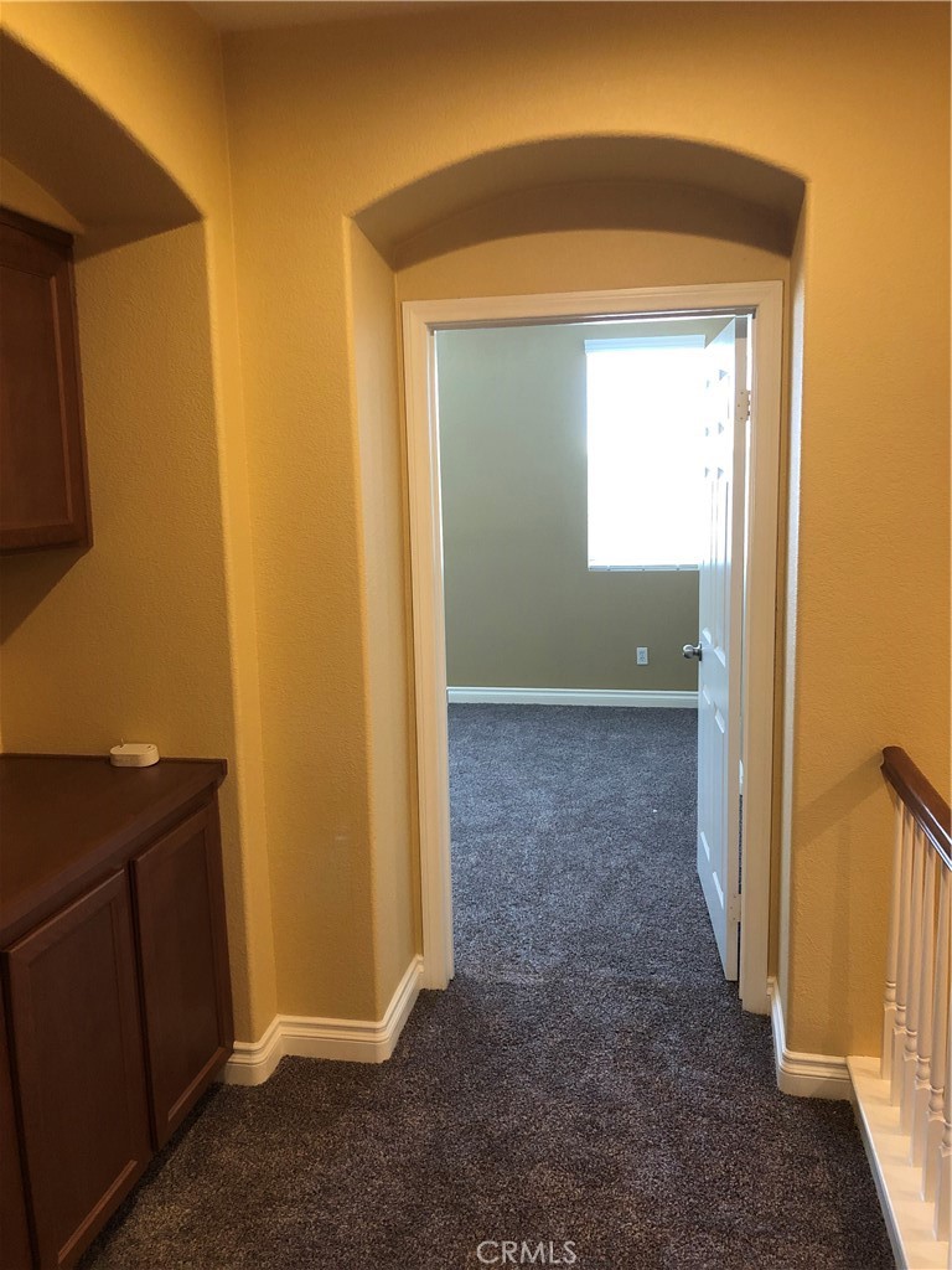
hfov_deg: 49.7
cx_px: 476
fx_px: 1027
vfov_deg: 63.4
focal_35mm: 28
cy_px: 635
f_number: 1.8
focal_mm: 3.99
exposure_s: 1/15
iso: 80
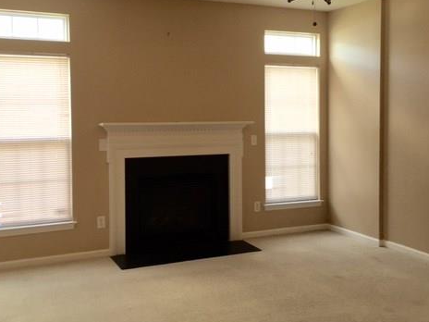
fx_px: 496
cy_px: 129
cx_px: 213
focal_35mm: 40
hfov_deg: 46.8
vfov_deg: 35.8
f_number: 2.2
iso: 32
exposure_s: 1/60
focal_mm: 4.15
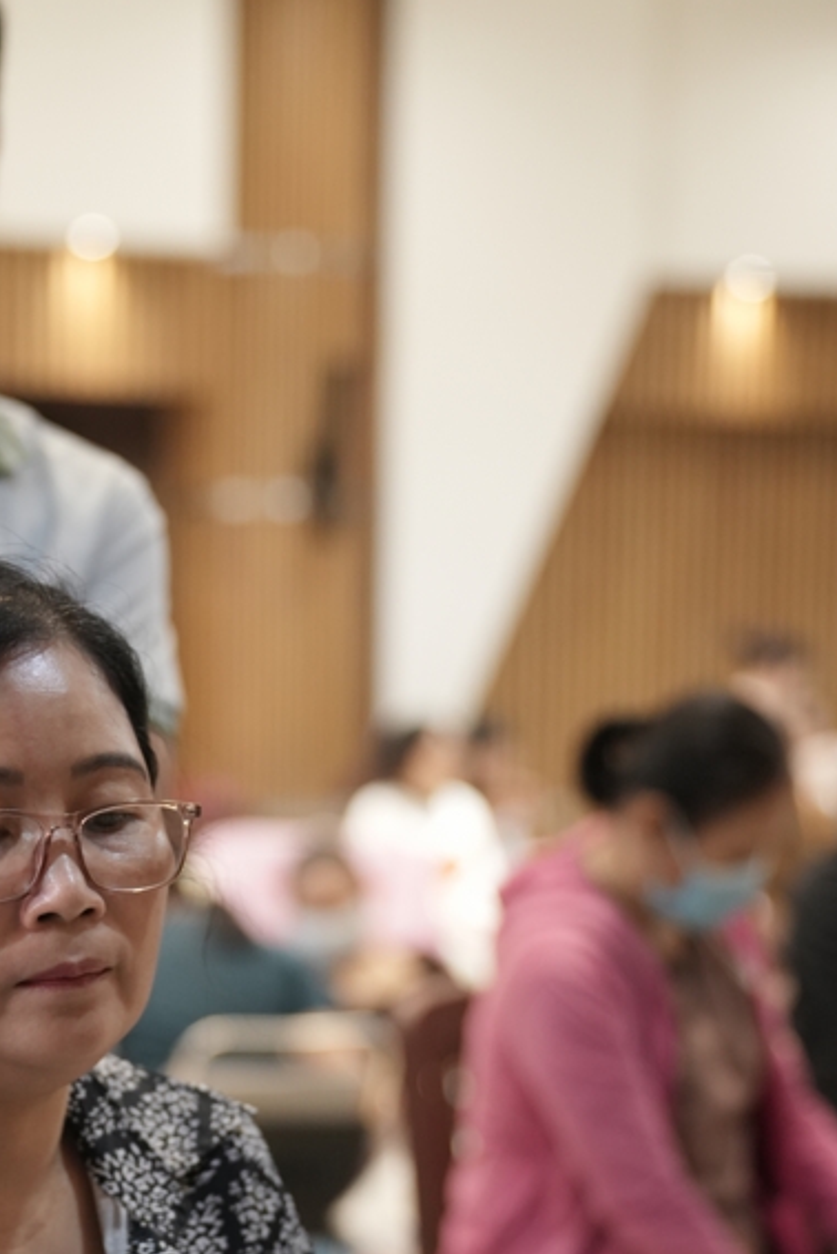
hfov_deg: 13.0
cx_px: 186
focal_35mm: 105
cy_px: 943
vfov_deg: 19.3
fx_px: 3657
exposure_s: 1/125
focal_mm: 61
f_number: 2.5
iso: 2000
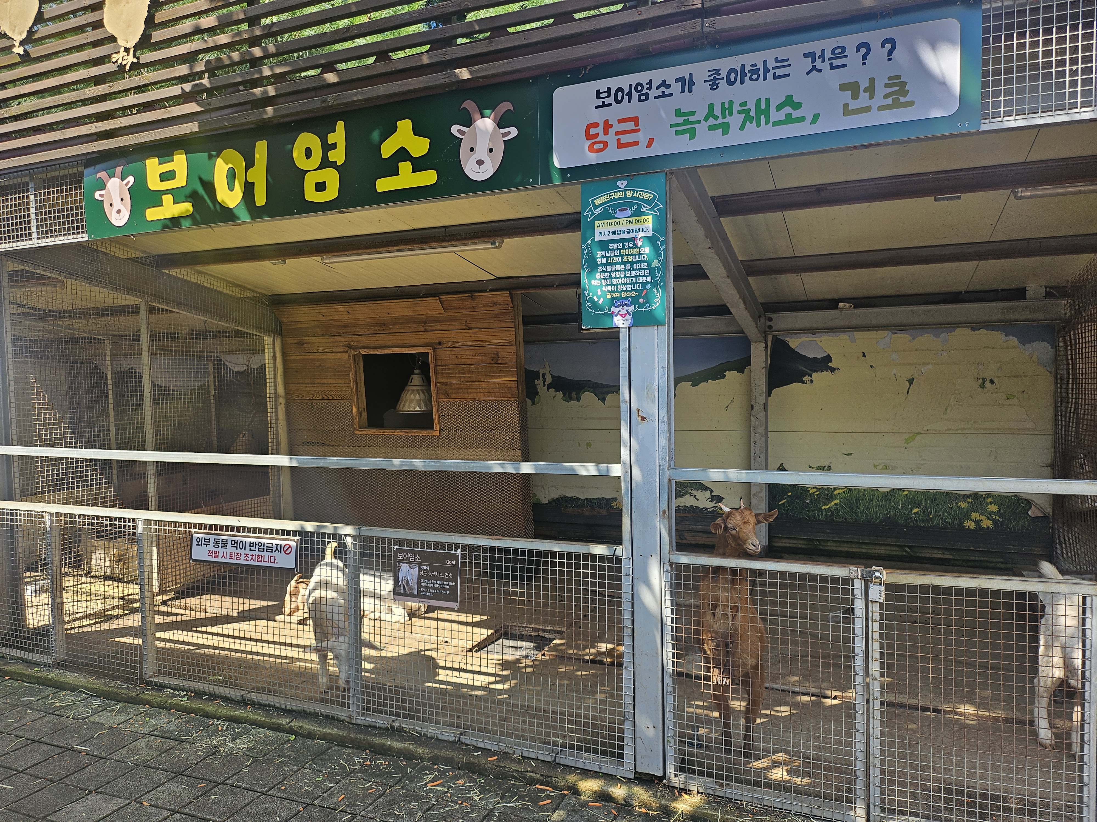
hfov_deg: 71.6
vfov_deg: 56.8
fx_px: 761
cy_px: 411
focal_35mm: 24
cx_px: 548
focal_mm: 5
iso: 50
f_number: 1.8
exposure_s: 1/480
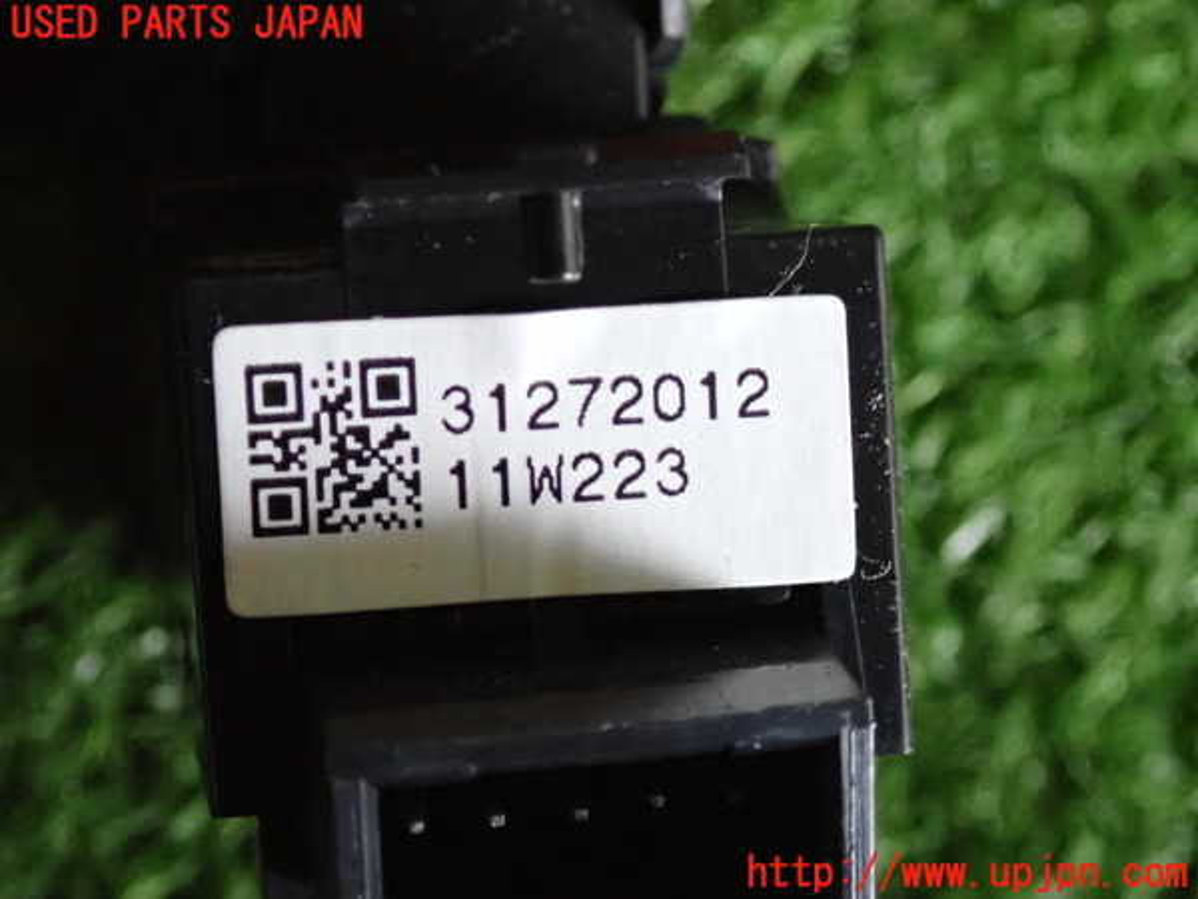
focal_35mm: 94
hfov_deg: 20.9
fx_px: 3253
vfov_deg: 15.7
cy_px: 450
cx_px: 599
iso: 2500
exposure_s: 1/200
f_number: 4.7
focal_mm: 16.79
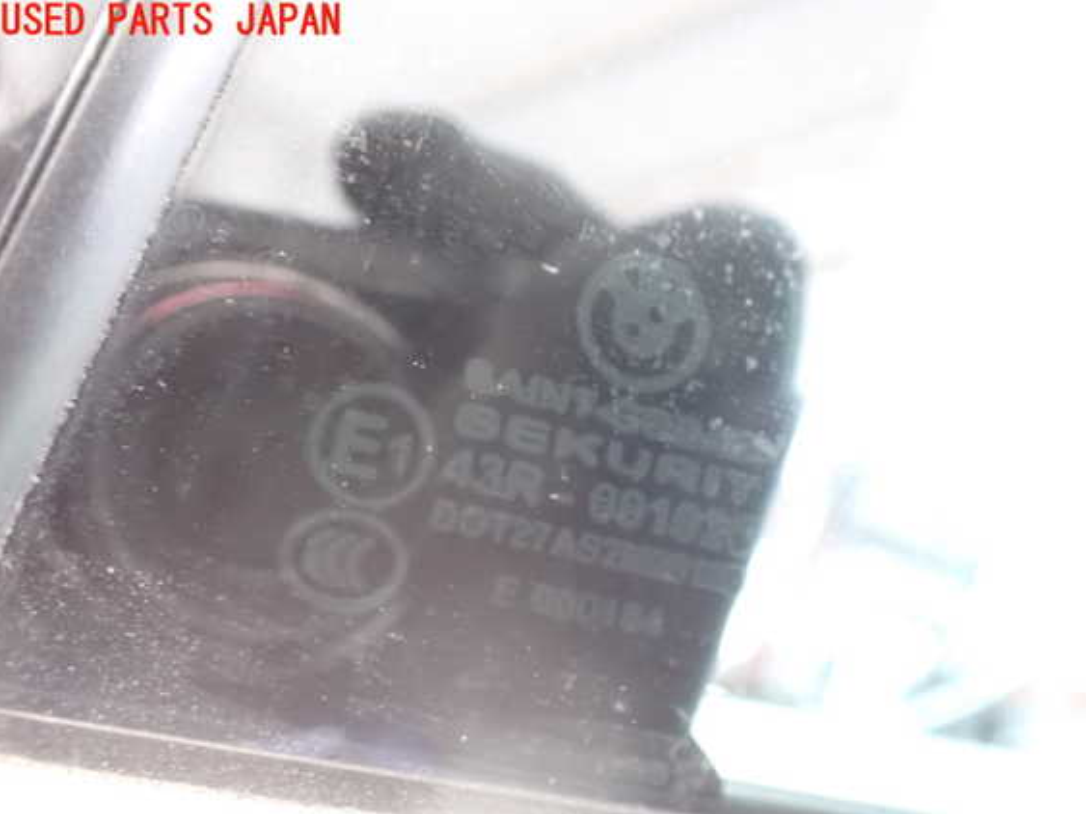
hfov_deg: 56.8
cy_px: 432
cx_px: 569
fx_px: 1004
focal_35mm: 32
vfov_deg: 44.1
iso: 1600
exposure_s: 1/25
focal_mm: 5.4
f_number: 2.3
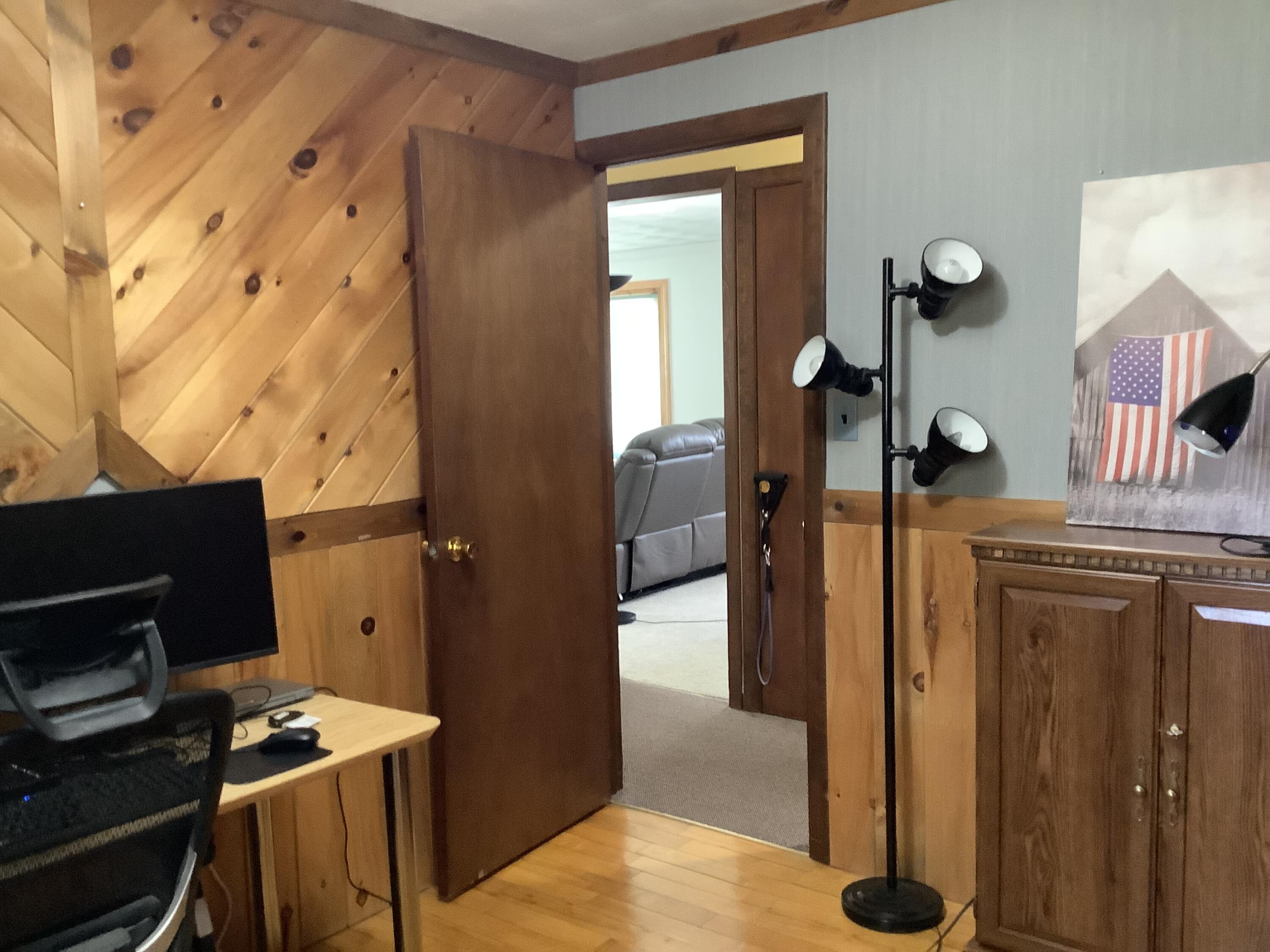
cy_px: 476
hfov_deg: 58.4
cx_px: 635
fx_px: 1137
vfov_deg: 45.4
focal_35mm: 31
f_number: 2.4
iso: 400
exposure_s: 1/30
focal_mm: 3.3
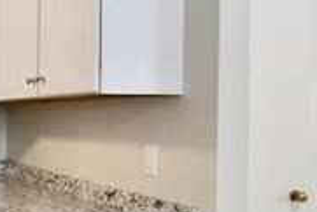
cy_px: 110
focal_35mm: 55
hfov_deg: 26.0
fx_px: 482
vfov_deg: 24.8
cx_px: -166
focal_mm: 11
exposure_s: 1/100
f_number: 5
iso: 800
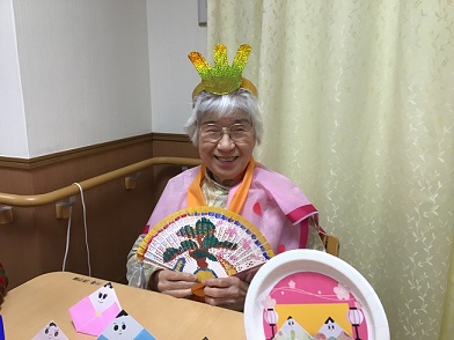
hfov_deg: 58.4
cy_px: 170
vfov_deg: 45.4
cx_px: 227
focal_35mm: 31
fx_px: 407
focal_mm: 3.3
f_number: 2.4
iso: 25
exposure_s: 1/30
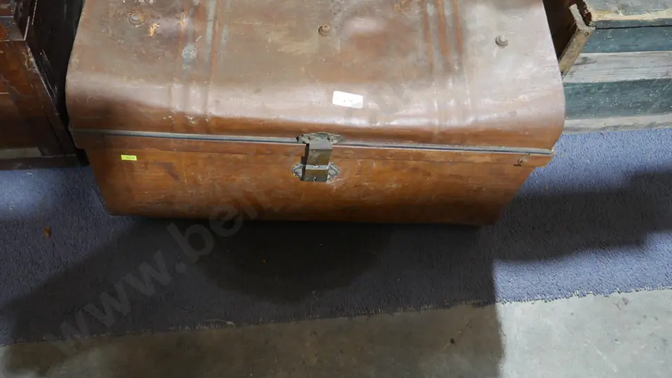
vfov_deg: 31.8
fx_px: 659
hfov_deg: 54.0
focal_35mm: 37
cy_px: 136
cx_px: 336
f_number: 3.6
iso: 1000
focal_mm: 16
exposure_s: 1/60
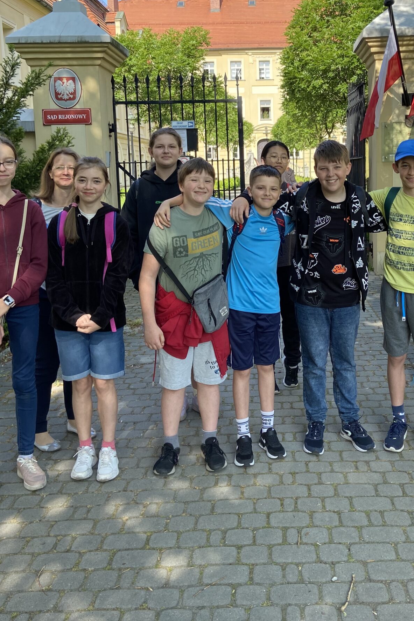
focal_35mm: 39
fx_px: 673
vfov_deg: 49.1
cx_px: 274
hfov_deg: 33.9
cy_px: 235
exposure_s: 1/706
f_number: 1.8
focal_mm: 4.25
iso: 32
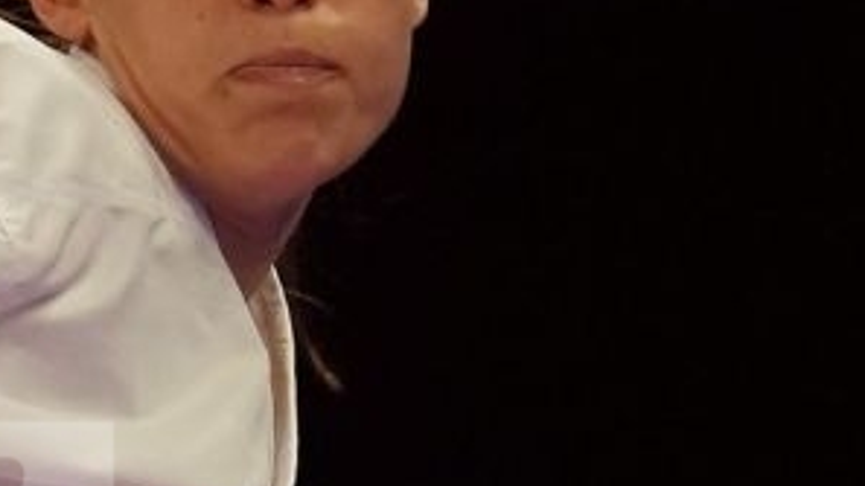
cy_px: 687
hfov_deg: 1.1
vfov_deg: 0.6
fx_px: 43690
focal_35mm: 1905
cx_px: -1145
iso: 2000
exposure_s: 1/1000
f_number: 2.8
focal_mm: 200
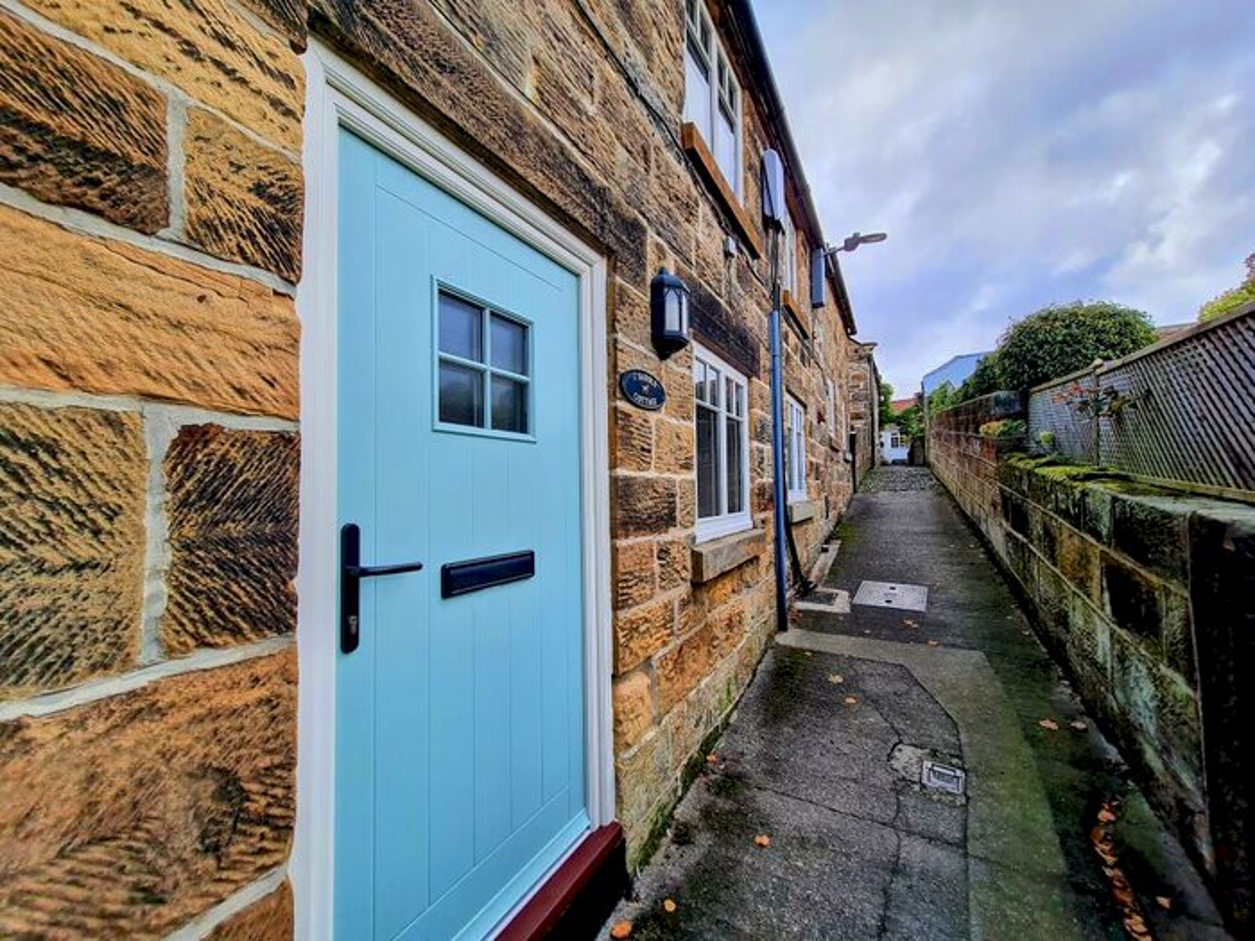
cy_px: 470
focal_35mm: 13
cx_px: 628
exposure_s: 1/398
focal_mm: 1.74
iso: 50
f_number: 2.2
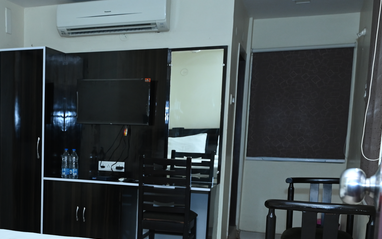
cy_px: 198
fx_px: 531
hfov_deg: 37.4
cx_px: 50
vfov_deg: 24.8
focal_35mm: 51
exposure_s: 1/125
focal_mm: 24
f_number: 6.3
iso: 1000
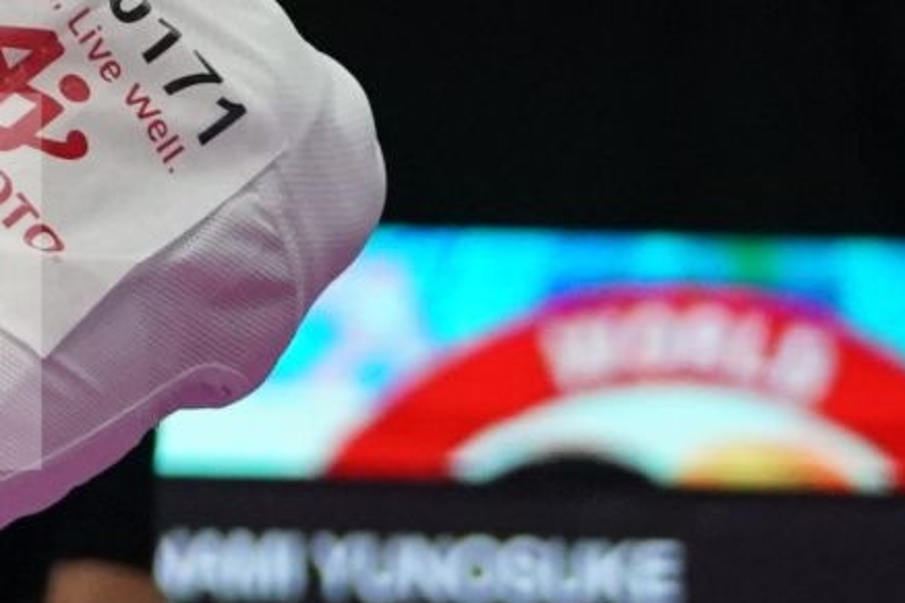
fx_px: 19248
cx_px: -853
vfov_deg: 1.8
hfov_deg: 2.7
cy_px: 282
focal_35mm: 766
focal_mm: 124
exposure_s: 1/1000
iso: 4000
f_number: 2.8
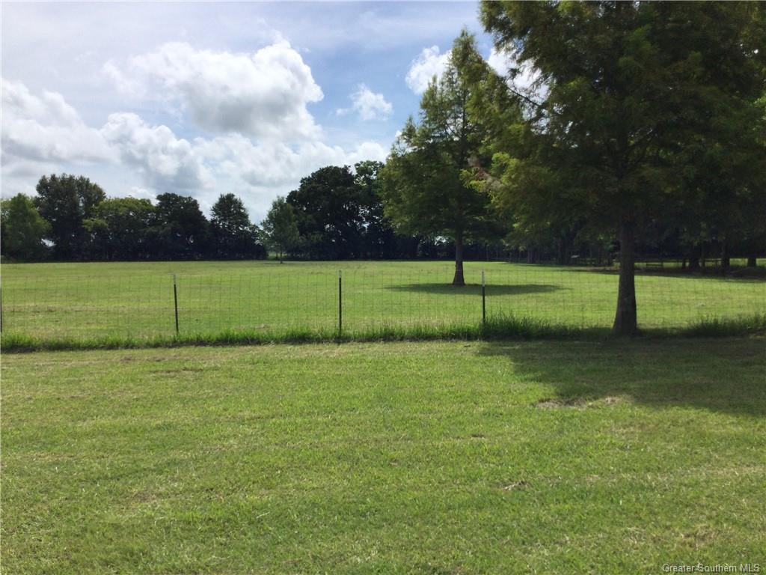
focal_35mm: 31
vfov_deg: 45.4
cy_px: 288
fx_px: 686
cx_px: 383
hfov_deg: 58.4
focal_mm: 3.3
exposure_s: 1/2262
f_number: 2.4
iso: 25
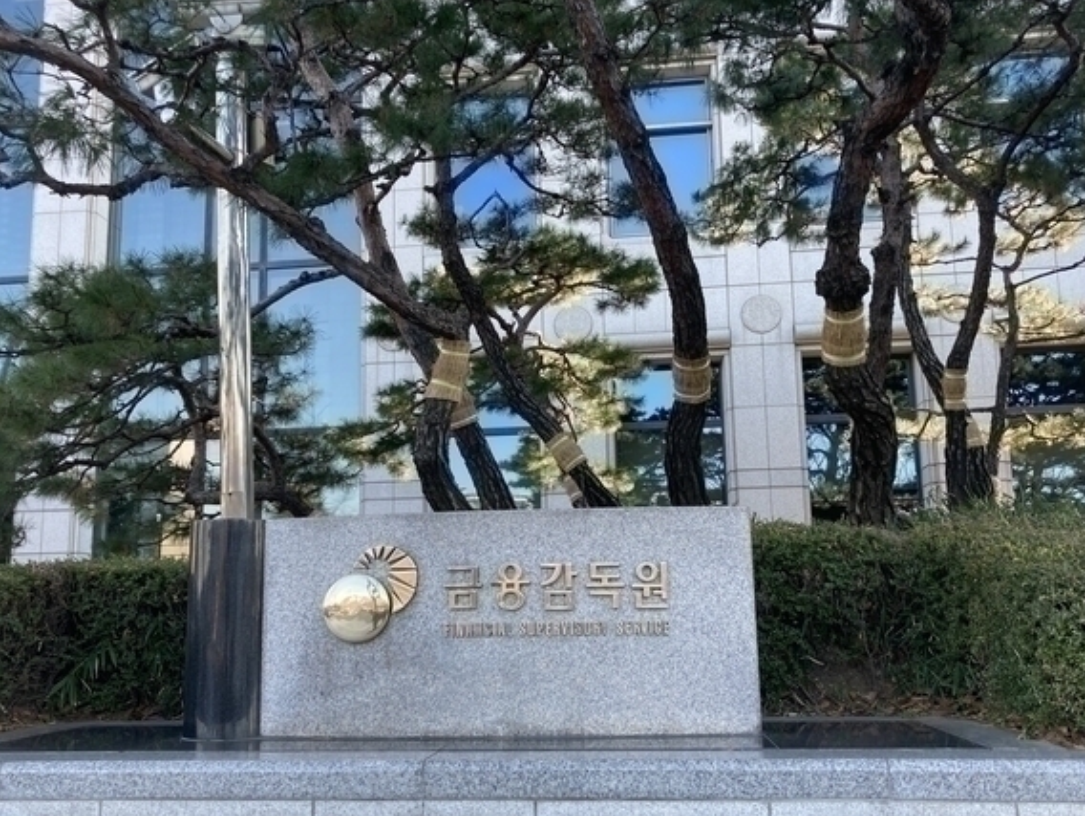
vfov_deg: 42.9
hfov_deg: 55.3
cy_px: 462
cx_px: 518
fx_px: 1035
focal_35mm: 33
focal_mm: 3.99
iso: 25
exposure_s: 1/122
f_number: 1.8
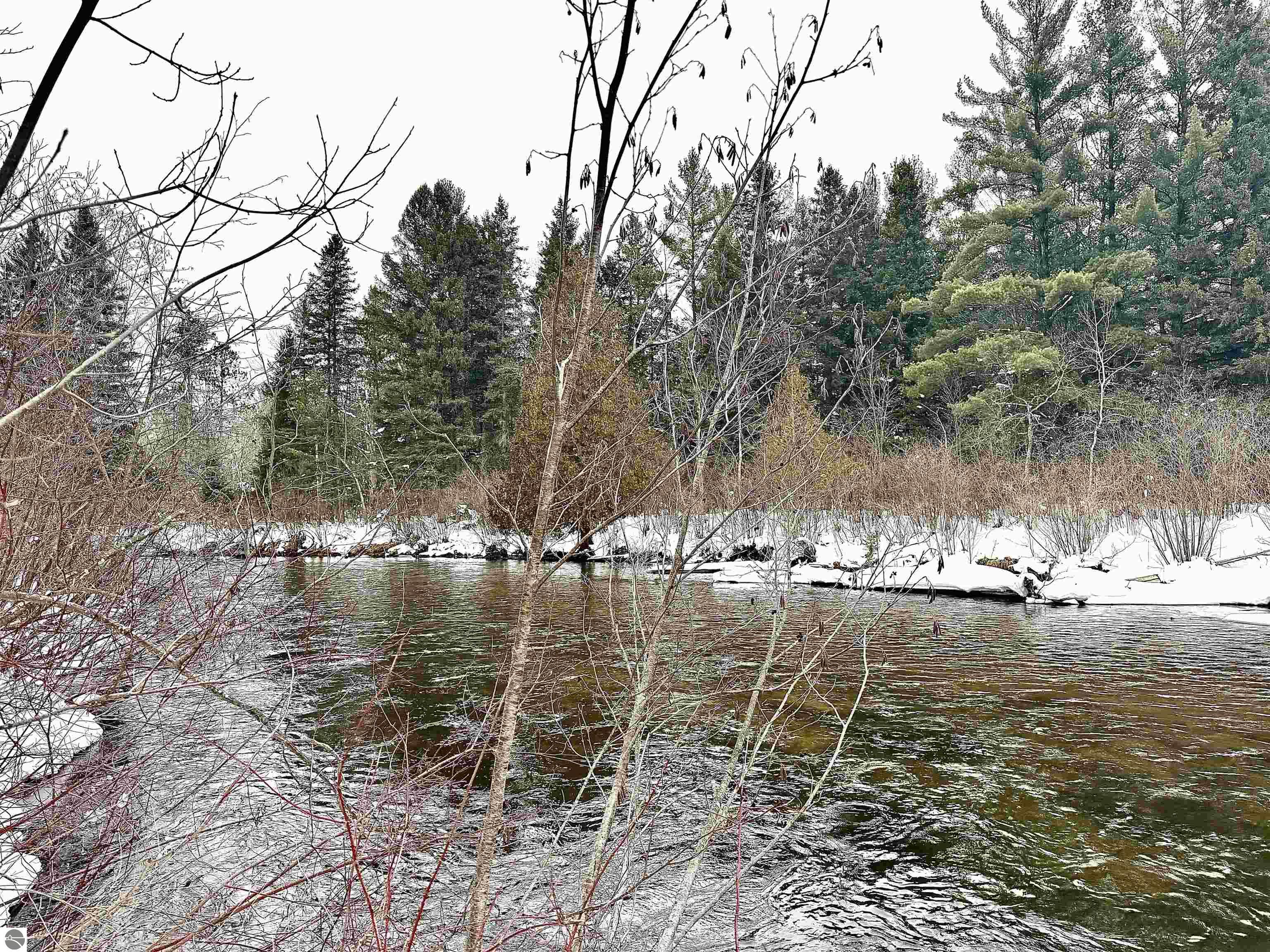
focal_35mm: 24
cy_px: 476
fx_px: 881
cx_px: 635
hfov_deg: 71.6
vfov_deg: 56.8
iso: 80
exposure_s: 1/2611
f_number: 1.78
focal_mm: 6.76
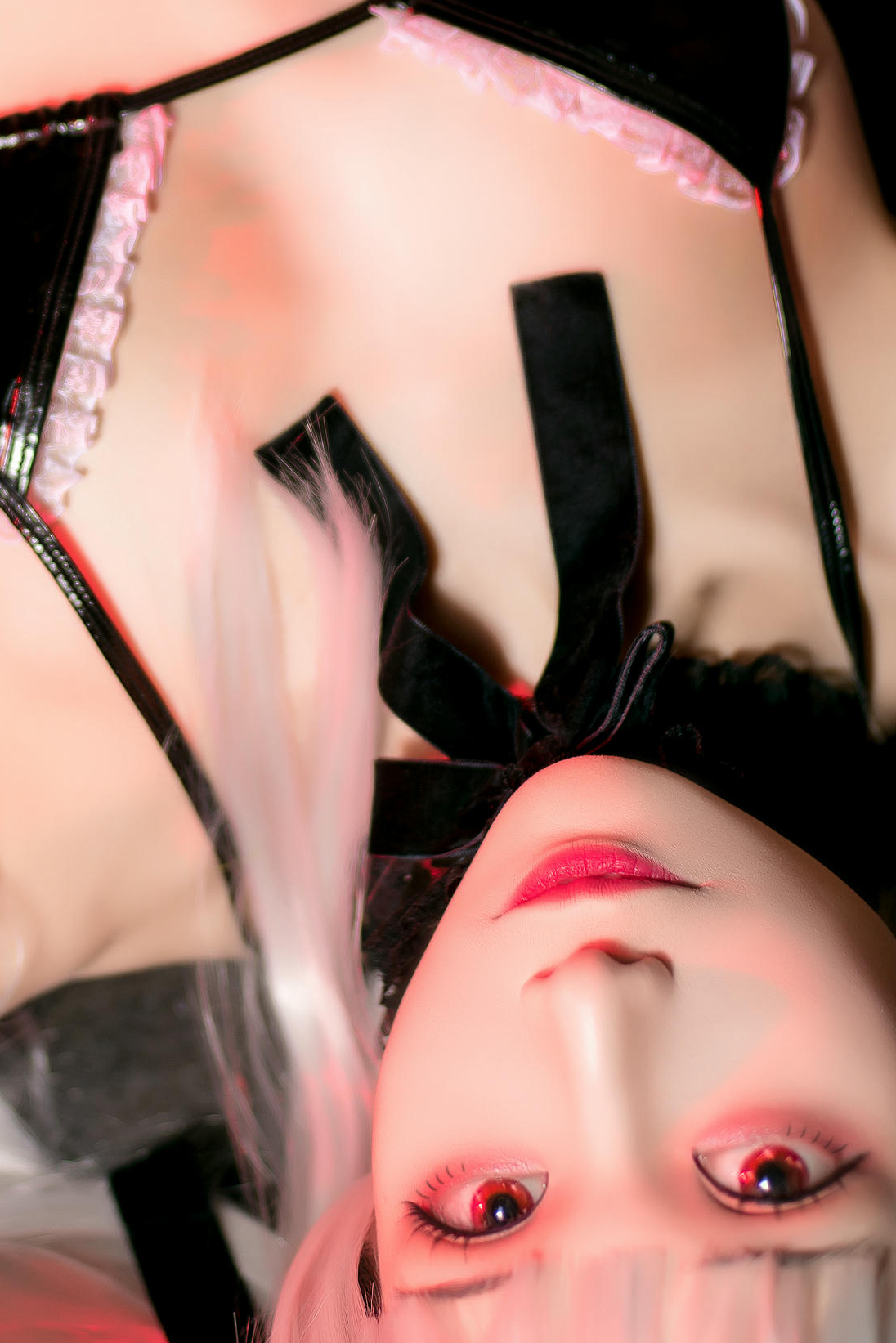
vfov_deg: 18.1
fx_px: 4179
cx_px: 125
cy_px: 255
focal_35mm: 112
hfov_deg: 12.2
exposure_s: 1/200
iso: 100
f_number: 2.2
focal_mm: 50
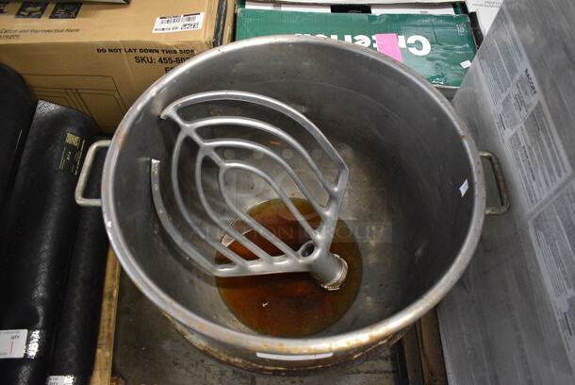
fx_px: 432
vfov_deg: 48.0
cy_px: 192
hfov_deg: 67.3
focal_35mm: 27
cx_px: 288
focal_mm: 18
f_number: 3.5
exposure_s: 1/125
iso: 4000
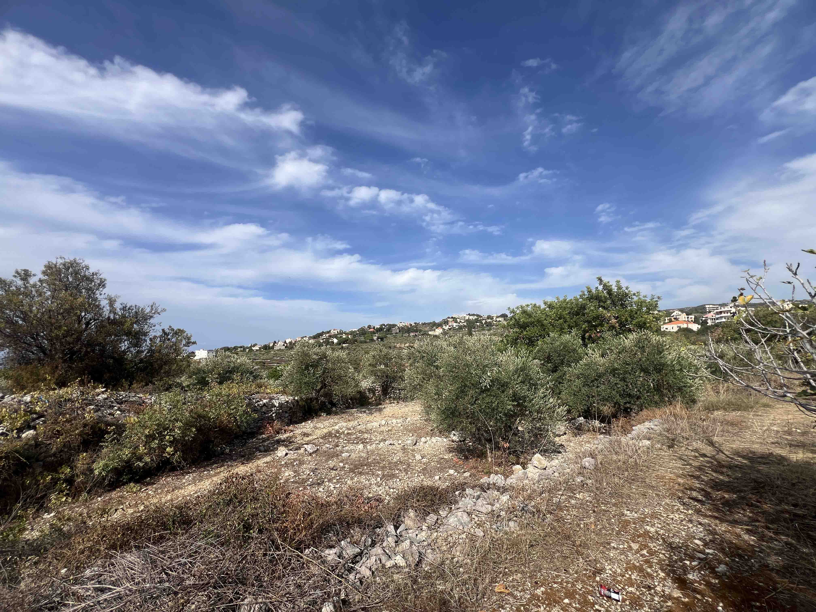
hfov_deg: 106.2
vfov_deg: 89.9
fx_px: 306
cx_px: 408
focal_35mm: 13
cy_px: 306
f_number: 1.8
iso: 32
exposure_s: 1/2481
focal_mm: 1.57
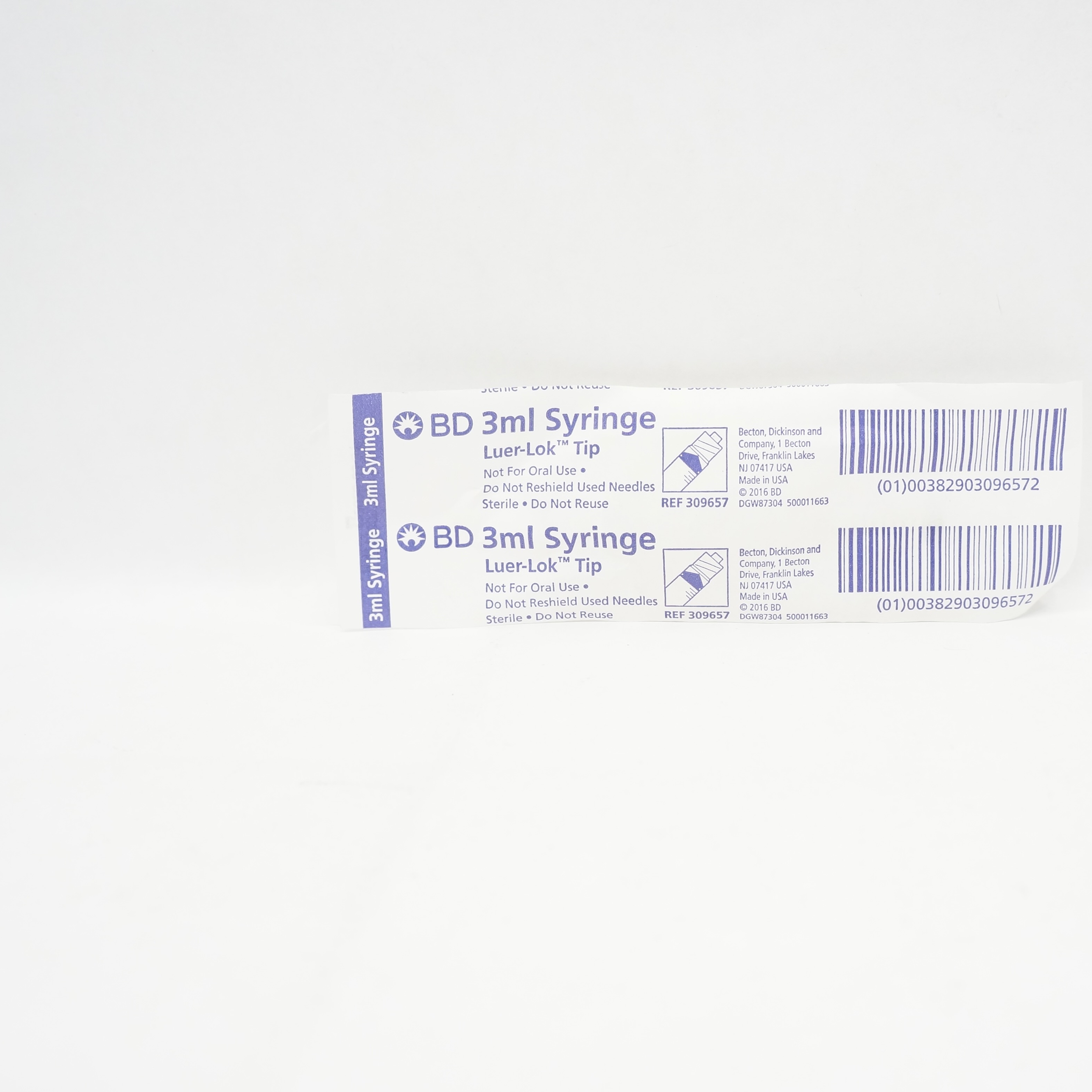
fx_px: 1285
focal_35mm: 36
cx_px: 717
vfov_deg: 46.0
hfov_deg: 45.4
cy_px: 524
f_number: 5
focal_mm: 18
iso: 800
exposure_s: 1/80
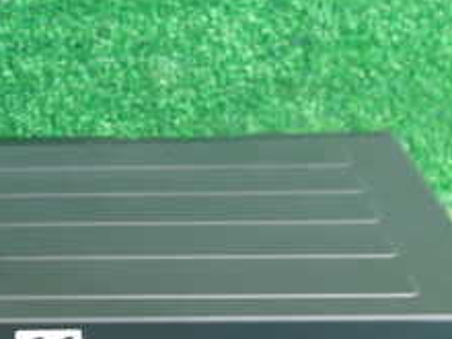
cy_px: 360
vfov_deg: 17.5
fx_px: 1071
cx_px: 86
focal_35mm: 82
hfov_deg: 23.5
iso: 640
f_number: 2.3
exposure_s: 1/30
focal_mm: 5.4
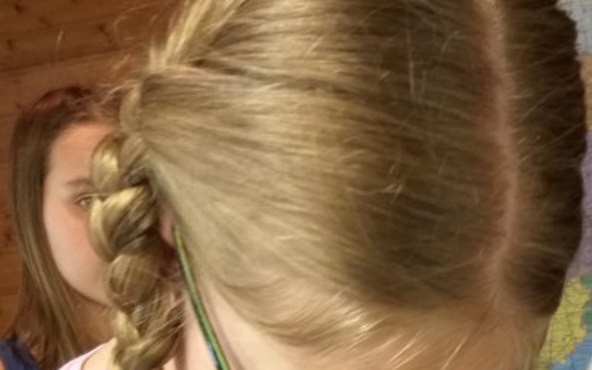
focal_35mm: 73
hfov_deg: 28.2
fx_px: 1178
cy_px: 734
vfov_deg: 14.8
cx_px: 318
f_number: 1.7
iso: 125
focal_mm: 3.93
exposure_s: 1/33
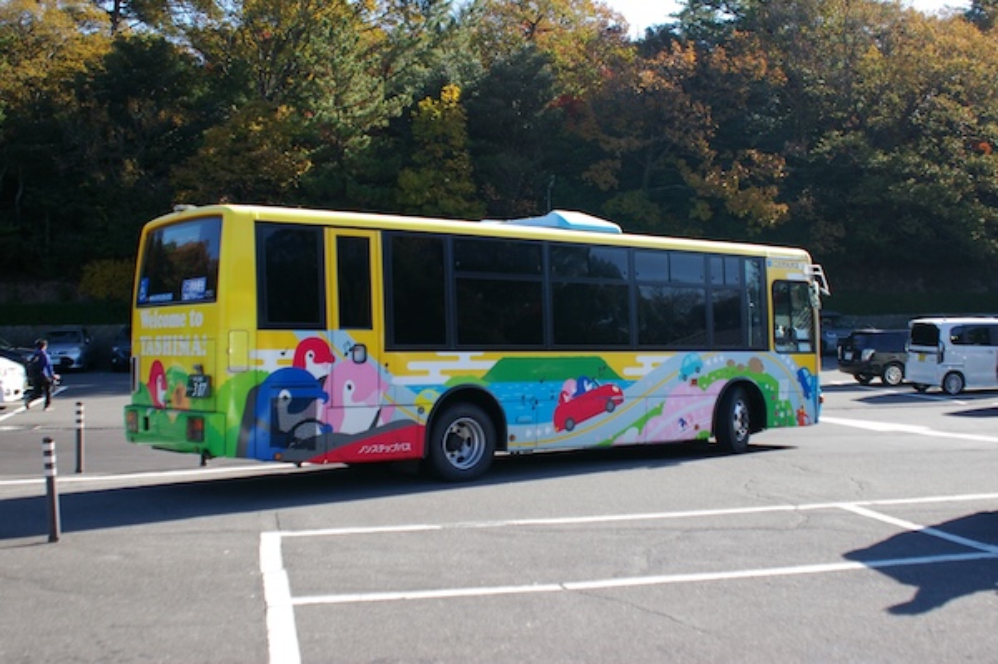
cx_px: 499
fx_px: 1163
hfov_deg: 46.4
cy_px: 332
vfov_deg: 31.8
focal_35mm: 42
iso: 400
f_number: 4
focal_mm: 28
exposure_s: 1/1500
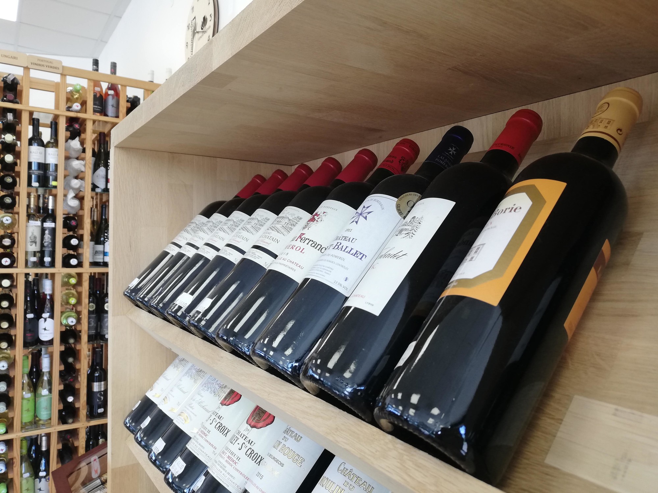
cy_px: 246
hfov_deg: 67.3
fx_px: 494
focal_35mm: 26
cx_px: 329
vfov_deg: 53.1
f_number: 2.2
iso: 100
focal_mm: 3.81
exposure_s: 1/50
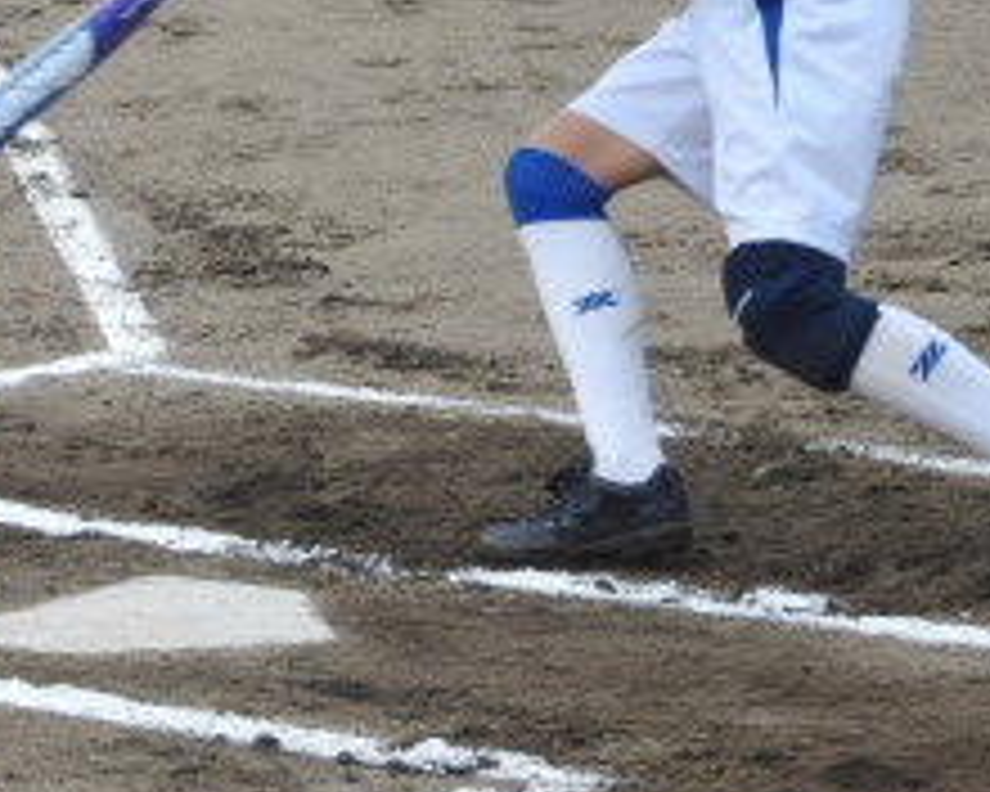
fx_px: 8175
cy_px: 32
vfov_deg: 5.5
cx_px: 63
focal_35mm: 279
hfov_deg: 6.9
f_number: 4.8
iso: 100
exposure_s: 1/250
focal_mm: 18.8
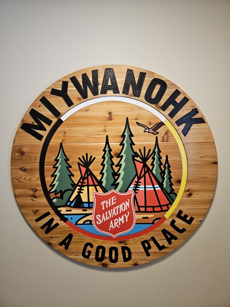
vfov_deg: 73.9
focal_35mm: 23
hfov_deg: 58.9
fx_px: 204
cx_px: 115
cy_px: 154
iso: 200
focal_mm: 5.4
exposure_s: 1/120
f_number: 1.8
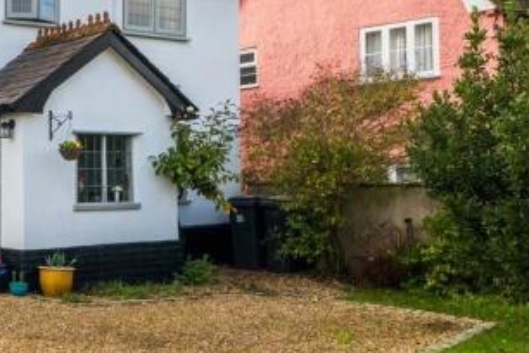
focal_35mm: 45
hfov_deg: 38.3
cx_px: -10
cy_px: 72
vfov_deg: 29.2
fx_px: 661
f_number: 9
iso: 160
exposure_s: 1/160
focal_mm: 13.9
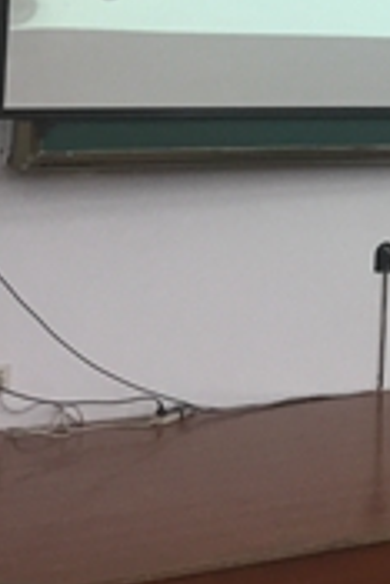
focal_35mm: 86
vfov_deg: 22.5
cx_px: 623
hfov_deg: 14.6
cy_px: -25
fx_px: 1395
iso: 50
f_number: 2.2
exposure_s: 1/33
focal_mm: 4.15
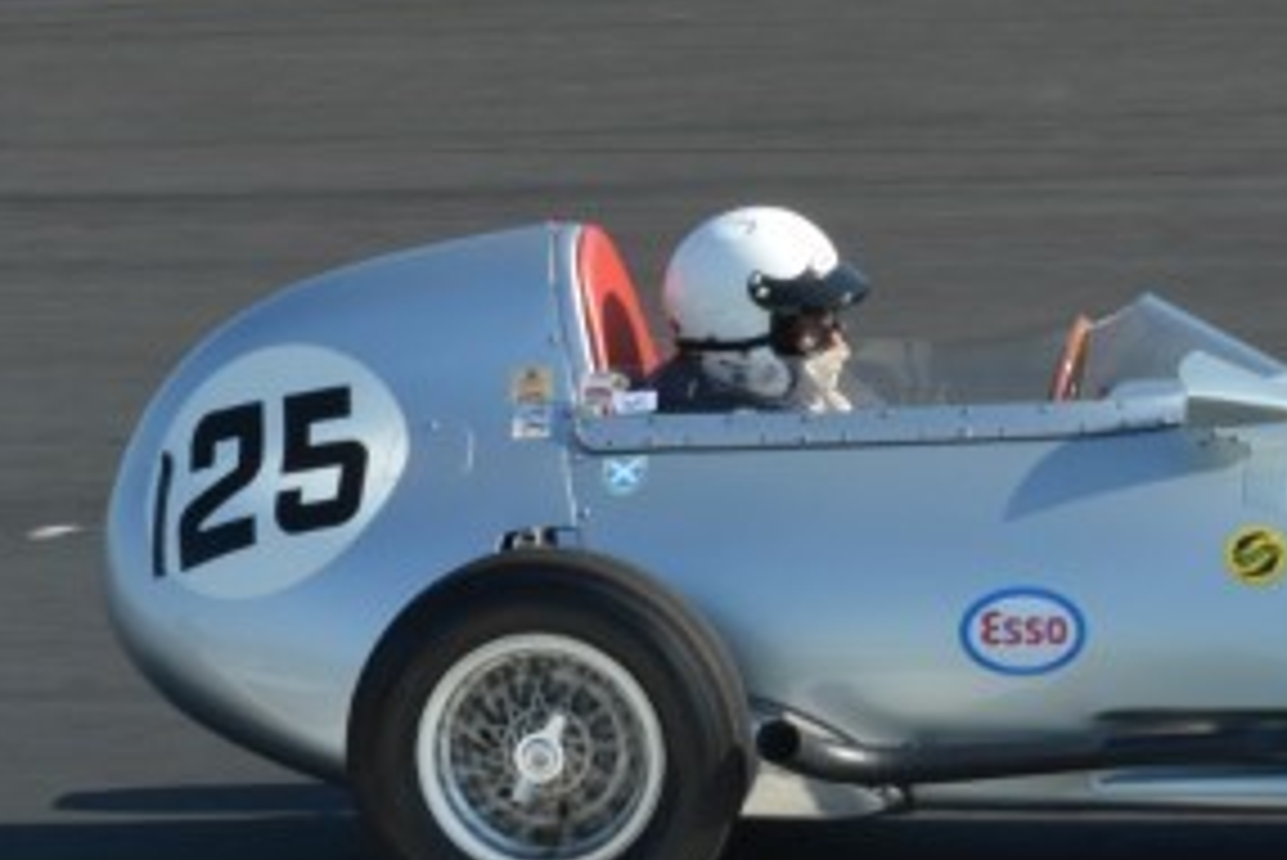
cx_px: 1395
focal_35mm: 441
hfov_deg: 4.7
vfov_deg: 3.1
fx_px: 15773
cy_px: 493
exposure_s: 1/400
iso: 640
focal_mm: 120
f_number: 14
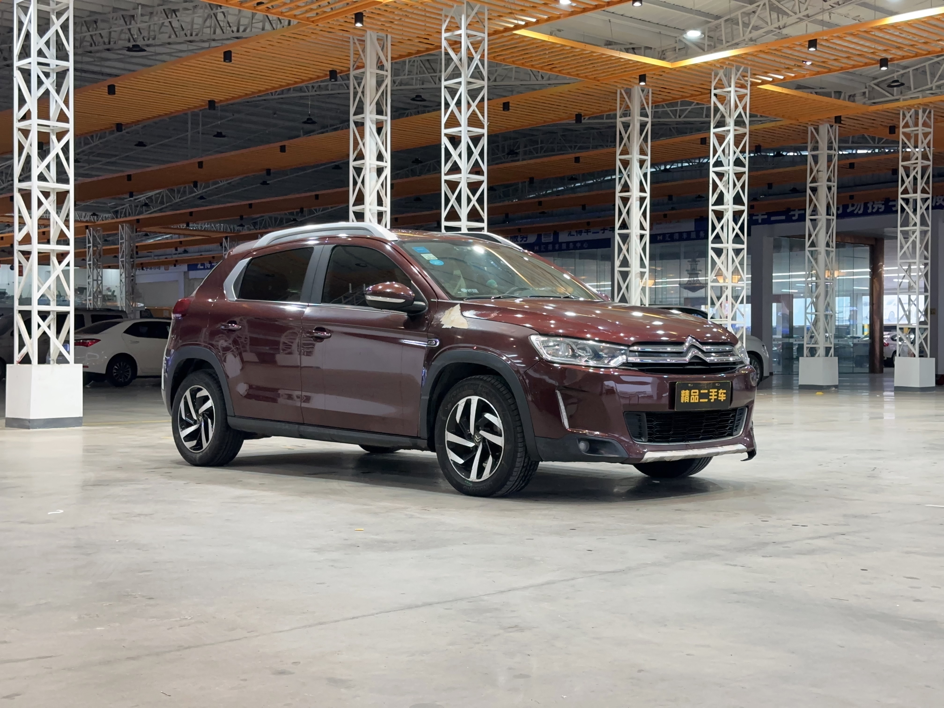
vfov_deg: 30.3
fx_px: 1309
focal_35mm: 48
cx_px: 472
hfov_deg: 39.7
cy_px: 354
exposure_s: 1/50
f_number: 1.78
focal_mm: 6.86
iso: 200
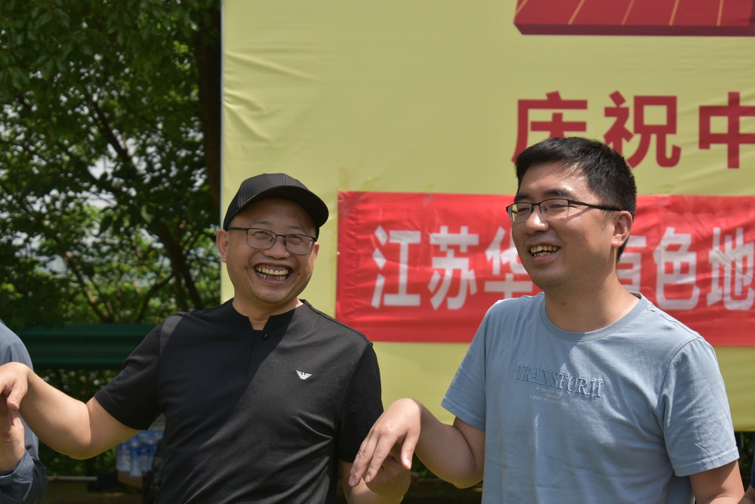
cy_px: 252
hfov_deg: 24.6
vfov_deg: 16.6
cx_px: 378
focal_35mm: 82
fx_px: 1730
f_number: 5.6
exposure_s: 1/500
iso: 110
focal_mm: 55
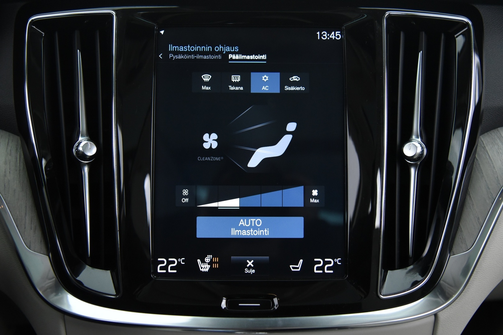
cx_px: 252
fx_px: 531
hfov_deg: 50.7
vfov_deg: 35.1
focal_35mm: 38
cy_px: 168
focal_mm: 38
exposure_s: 1/30
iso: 4000
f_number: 4
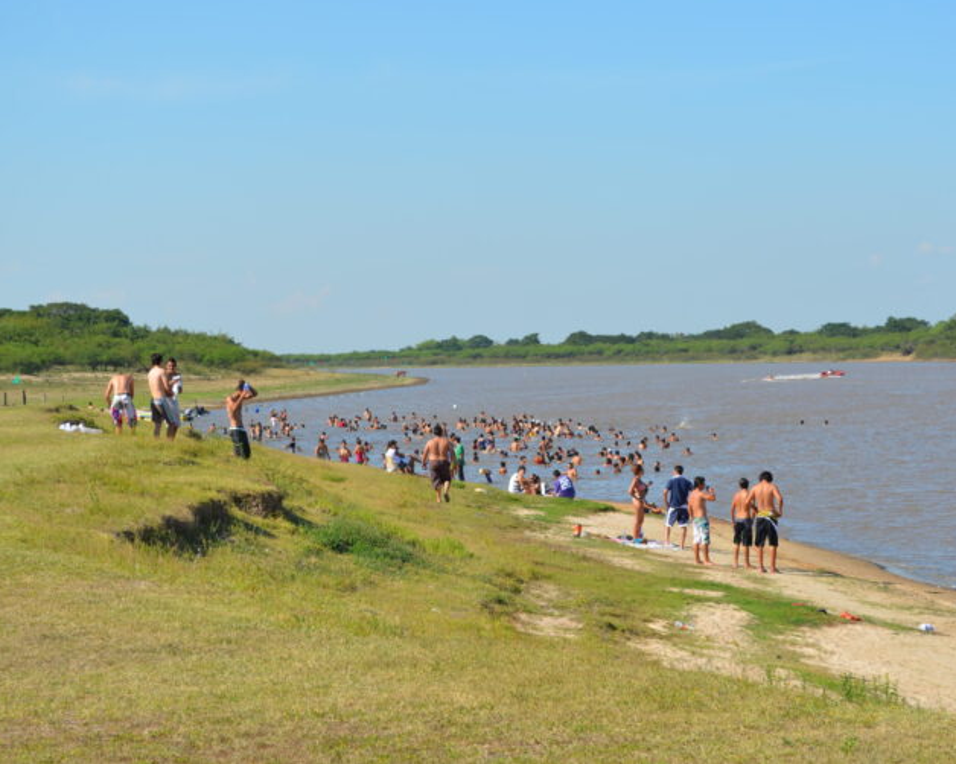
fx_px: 2675
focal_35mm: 95
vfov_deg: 16.3
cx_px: 548
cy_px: 378
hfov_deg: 20.2
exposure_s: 1/250
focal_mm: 55
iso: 100
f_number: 8
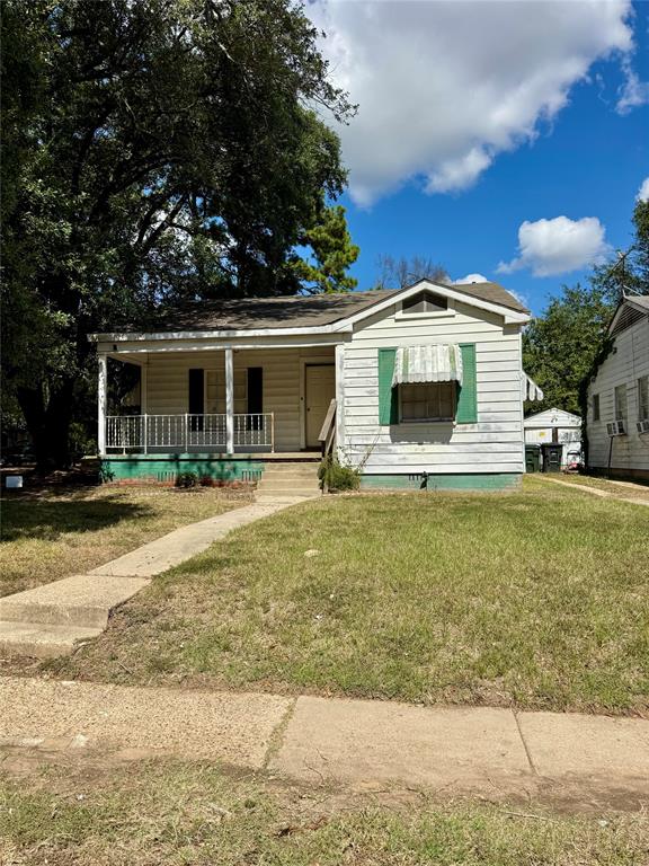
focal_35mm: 24
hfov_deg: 56.8
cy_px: 433
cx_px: 324
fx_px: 600
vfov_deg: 71.6
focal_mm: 6.76
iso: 80
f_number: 1.78
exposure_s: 1/7092
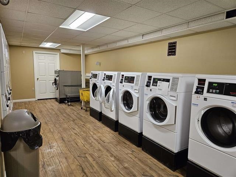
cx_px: 118
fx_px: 157
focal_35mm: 23
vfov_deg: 58.9
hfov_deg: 73.9
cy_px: 88
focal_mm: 5.4
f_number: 1.8
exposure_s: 1/120
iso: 250
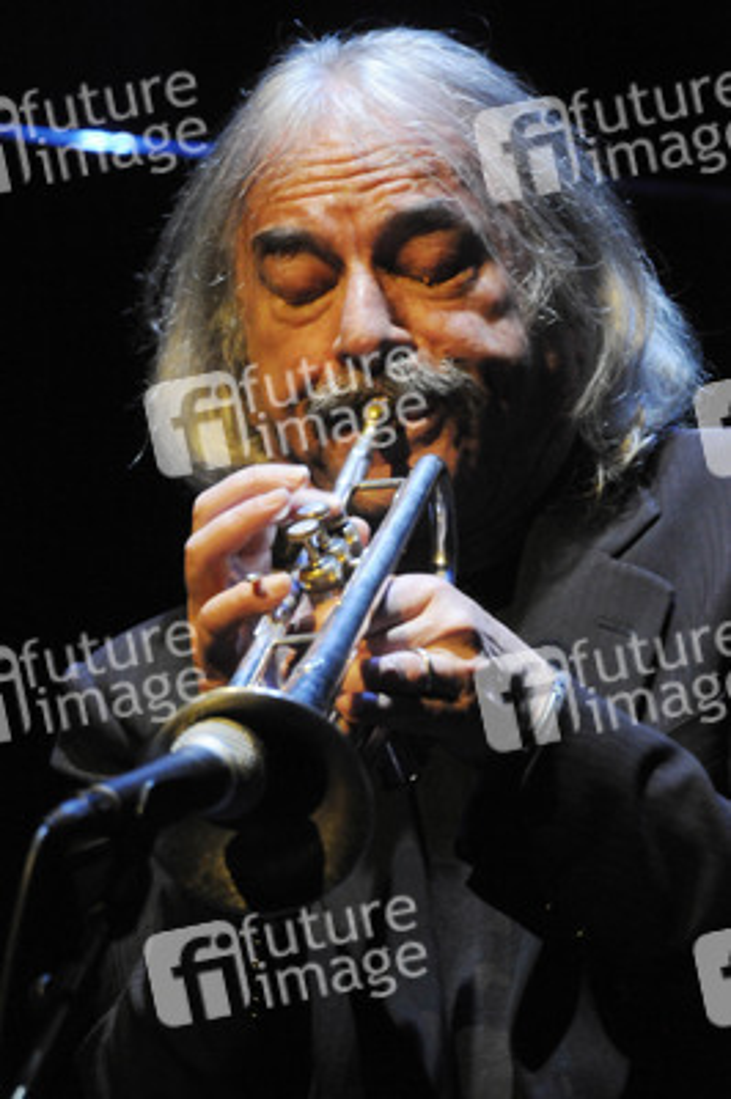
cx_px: 366
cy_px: 550
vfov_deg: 2.0
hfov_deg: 1.3
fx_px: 32034
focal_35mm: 1050
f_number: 5.6
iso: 3200
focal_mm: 700
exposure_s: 1/60
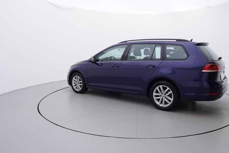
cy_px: 78
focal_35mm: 27
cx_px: 133
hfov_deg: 67.7
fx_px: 169
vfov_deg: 48.7
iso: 200
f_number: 5
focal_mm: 15
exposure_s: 1/80
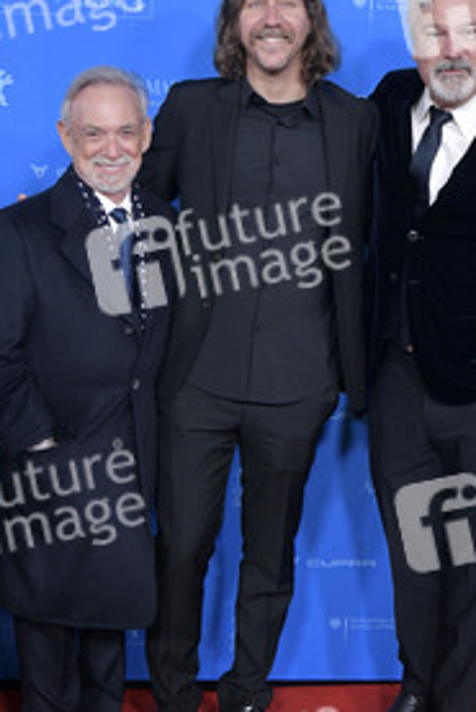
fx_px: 971
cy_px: 383
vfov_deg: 40.3
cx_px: 293
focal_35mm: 49
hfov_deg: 27.5
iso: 2000
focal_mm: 34
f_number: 5.6
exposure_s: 1/250
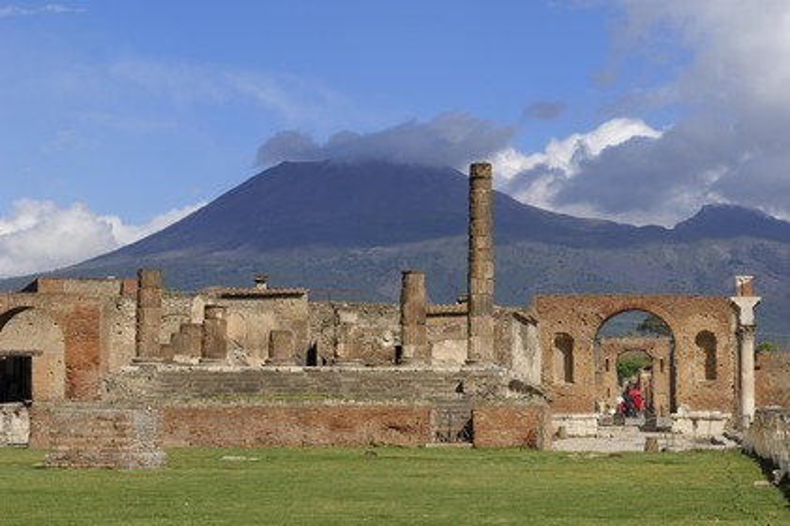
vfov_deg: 13.0
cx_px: 395
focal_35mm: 105
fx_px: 2302
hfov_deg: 19.5
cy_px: 263
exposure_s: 1/60
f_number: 17
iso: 100
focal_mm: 70
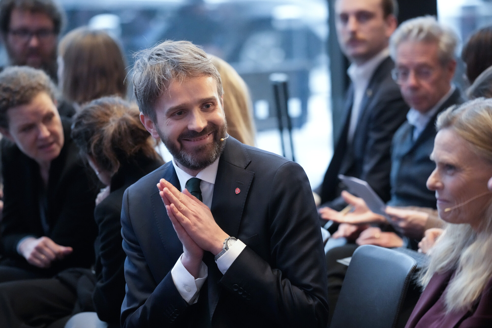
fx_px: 2487
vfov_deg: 7.5
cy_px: 164
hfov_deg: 11.3
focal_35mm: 182
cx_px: 246
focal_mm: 182
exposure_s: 1/250
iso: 8000
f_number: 4
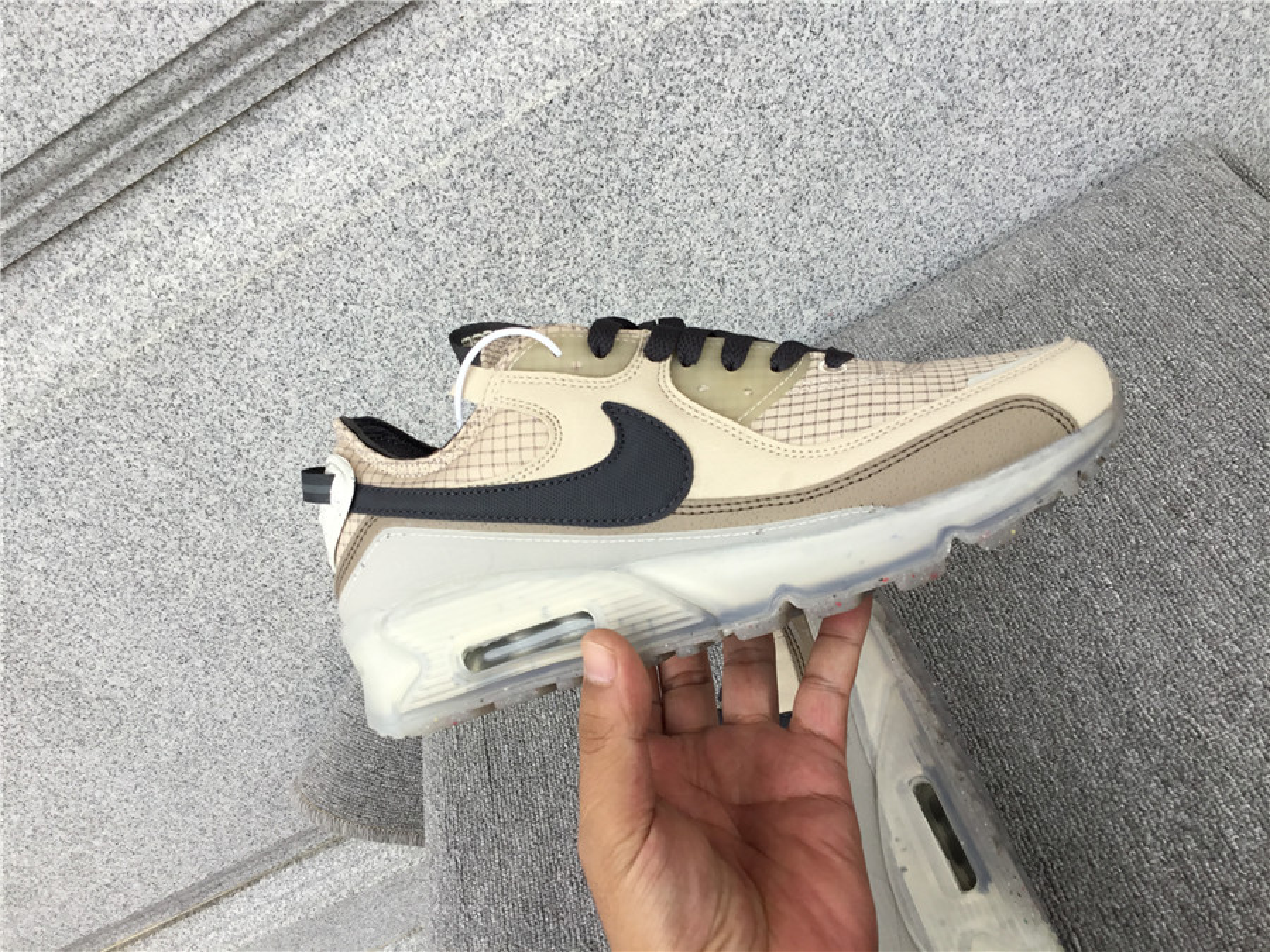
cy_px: 476
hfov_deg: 58.4
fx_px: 1137
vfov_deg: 45.4
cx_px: 635
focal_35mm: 31
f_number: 2.4
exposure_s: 1/113
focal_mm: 3.3
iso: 25
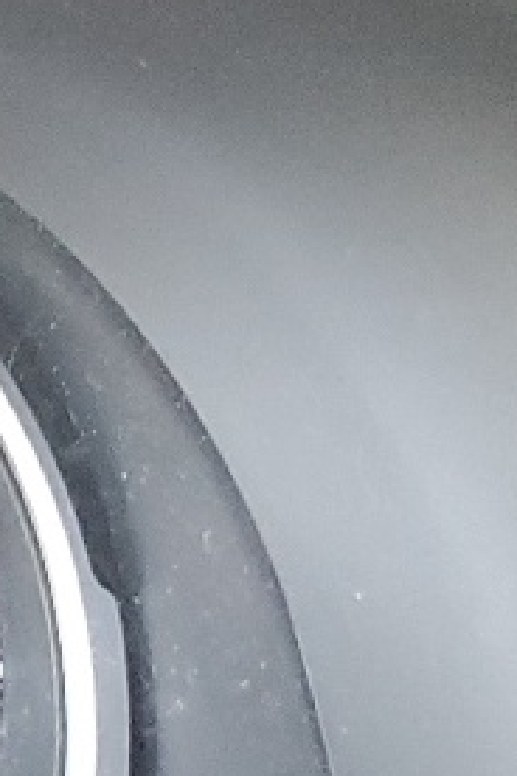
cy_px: 408
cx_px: -1559
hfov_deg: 6.8
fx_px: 3382
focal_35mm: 157
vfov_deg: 13.1
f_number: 1.5
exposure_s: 1/60.2
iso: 332
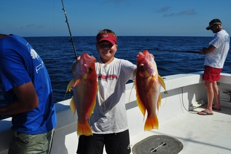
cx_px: 116
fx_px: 192
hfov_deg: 62.0
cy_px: 77
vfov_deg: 43.5
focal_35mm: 30
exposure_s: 1/500
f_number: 11
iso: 200
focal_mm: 20
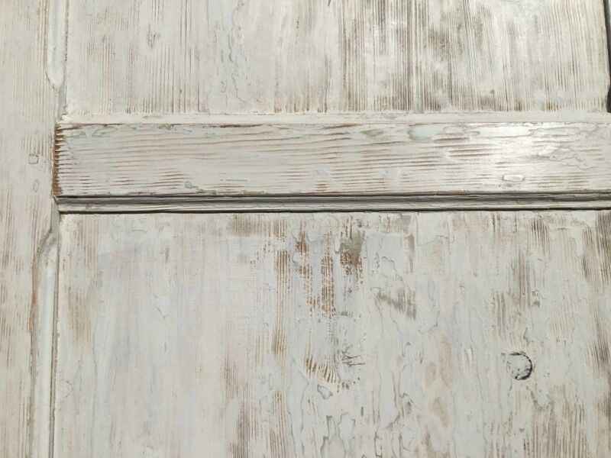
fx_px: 547
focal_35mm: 31
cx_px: 306
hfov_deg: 58.4
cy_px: 229
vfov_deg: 45.4
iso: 25
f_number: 2.4
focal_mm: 3.3
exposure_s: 1/6803
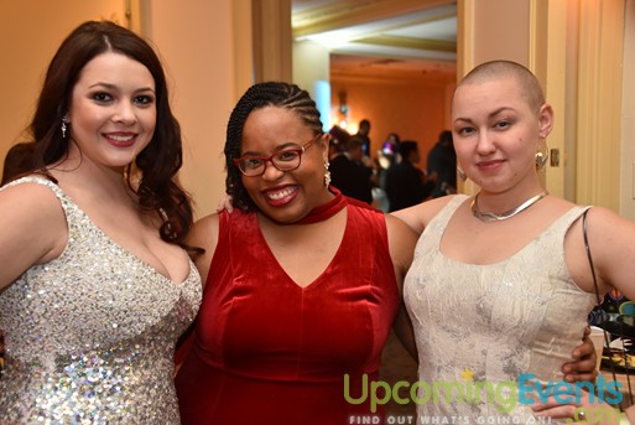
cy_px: 216
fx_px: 794
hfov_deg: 43.6
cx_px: 301
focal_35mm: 45
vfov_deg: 29.9
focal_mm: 42
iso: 1600
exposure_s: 1/30
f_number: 4
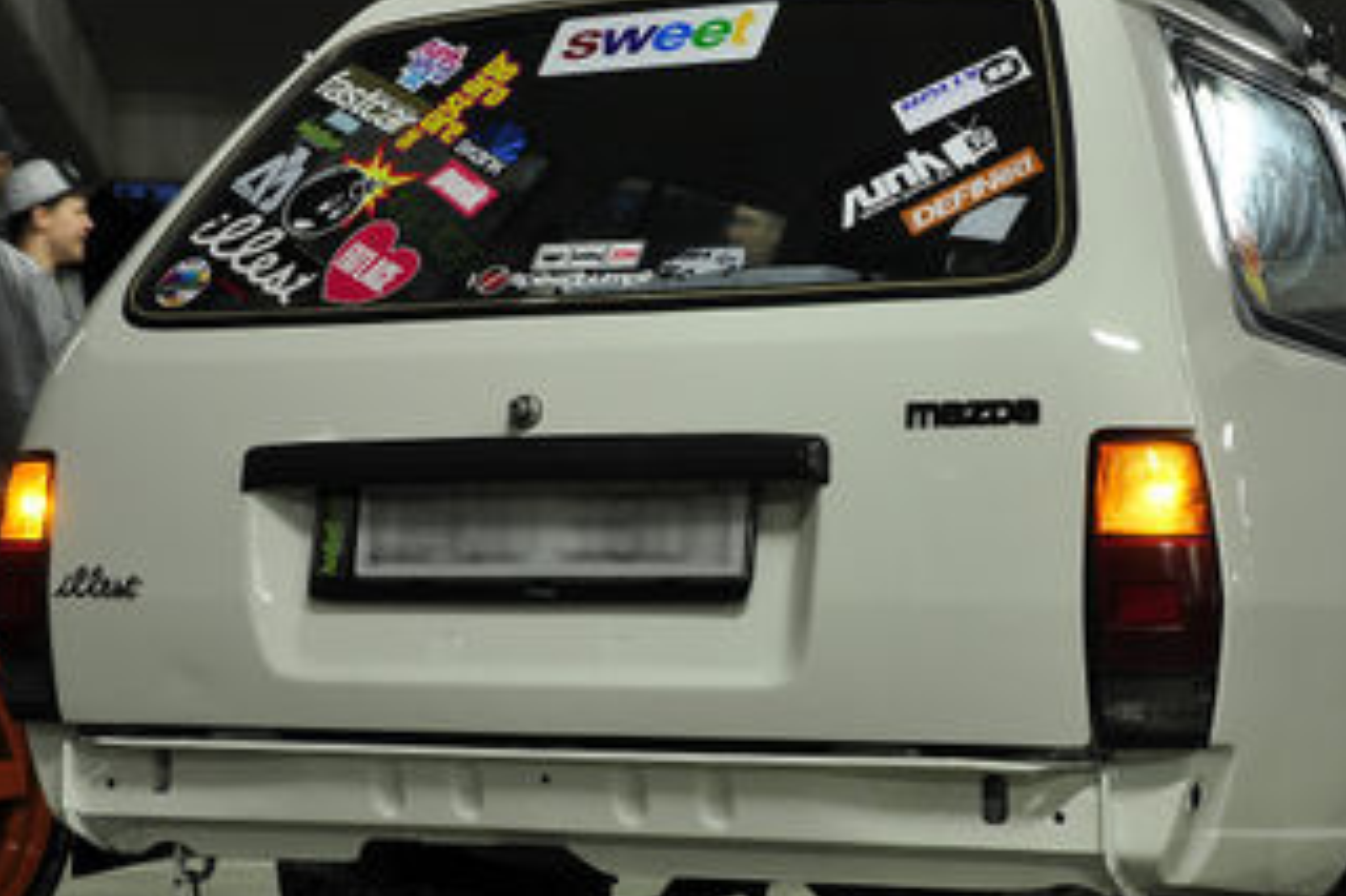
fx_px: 3027
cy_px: 465
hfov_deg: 25.0
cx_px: 888
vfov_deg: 16.8
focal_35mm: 81
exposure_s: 1.3
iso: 200
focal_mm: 27
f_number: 9
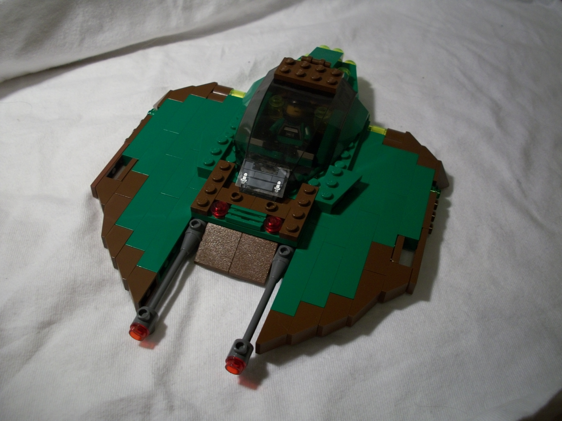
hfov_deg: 52.6
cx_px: 281
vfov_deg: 40.7
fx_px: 568
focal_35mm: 35
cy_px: 210
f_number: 3.1
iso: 121
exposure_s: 1/30
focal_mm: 6.3
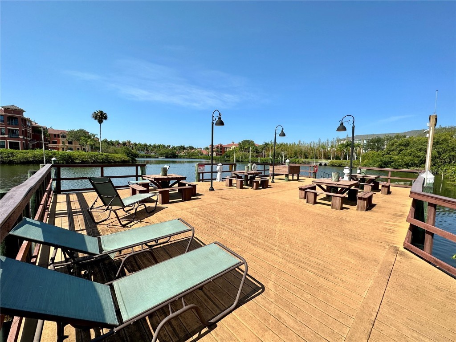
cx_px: 228
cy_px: 171
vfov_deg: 85.7
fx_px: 184
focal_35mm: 14
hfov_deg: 102.1
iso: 50
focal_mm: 2.22
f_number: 2.2
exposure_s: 1/2212
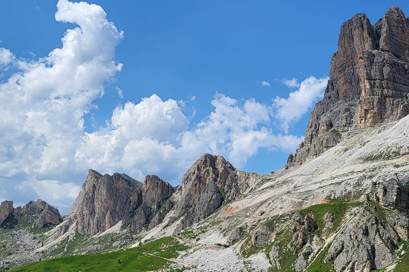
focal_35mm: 58
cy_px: 130
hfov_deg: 33.5
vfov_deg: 23.4
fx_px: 659
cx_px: 82
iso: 40
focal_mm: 5.4
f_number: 1.8
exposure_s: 1/4654
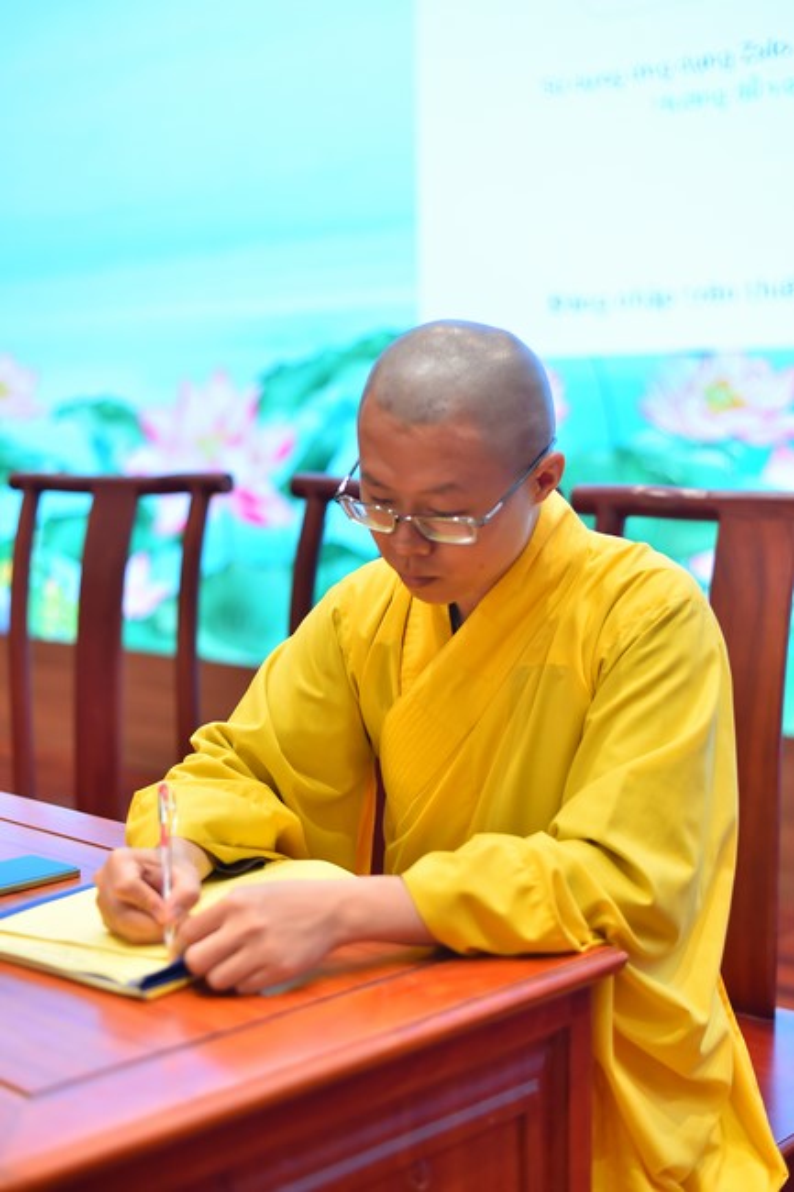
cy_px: 596
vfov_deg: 39.6
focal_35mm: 50
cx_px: 397
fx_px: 1655
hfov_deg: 27.0
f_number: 2.2
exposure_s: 1/160
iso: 640
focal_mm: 50
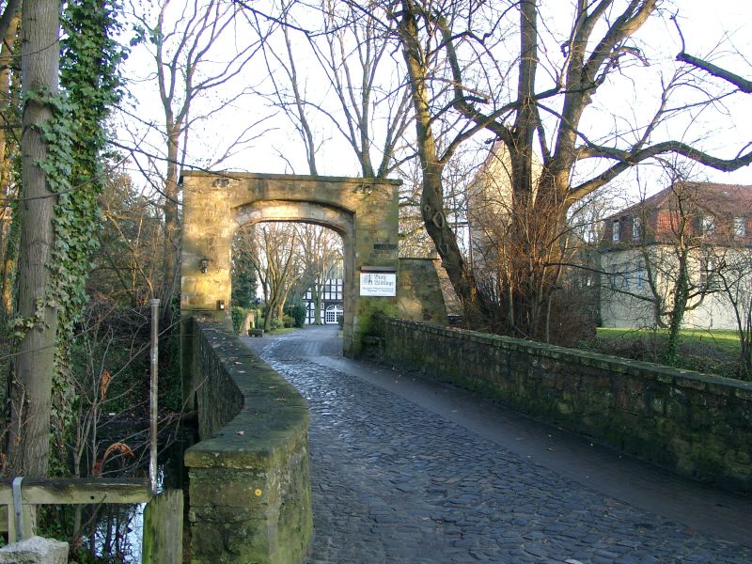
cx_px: 376
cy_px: 282
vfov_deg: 38.7
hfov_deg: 50.1
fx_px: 804
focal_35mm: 37
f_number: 2.8
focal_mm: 7.69
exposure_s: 1/36
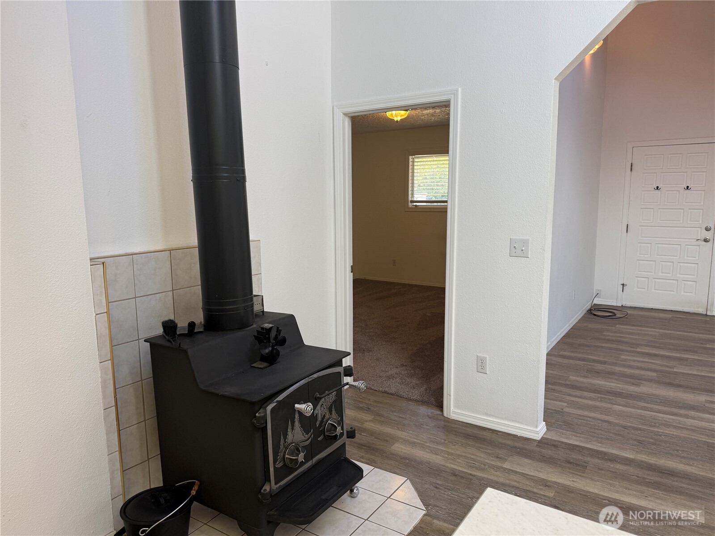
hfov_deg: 71.6
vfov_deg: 56.8
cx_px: 358
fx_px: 496
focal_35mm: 24
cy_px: 268
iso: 100
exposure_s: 1/120
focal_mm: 6.76
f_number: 1.78
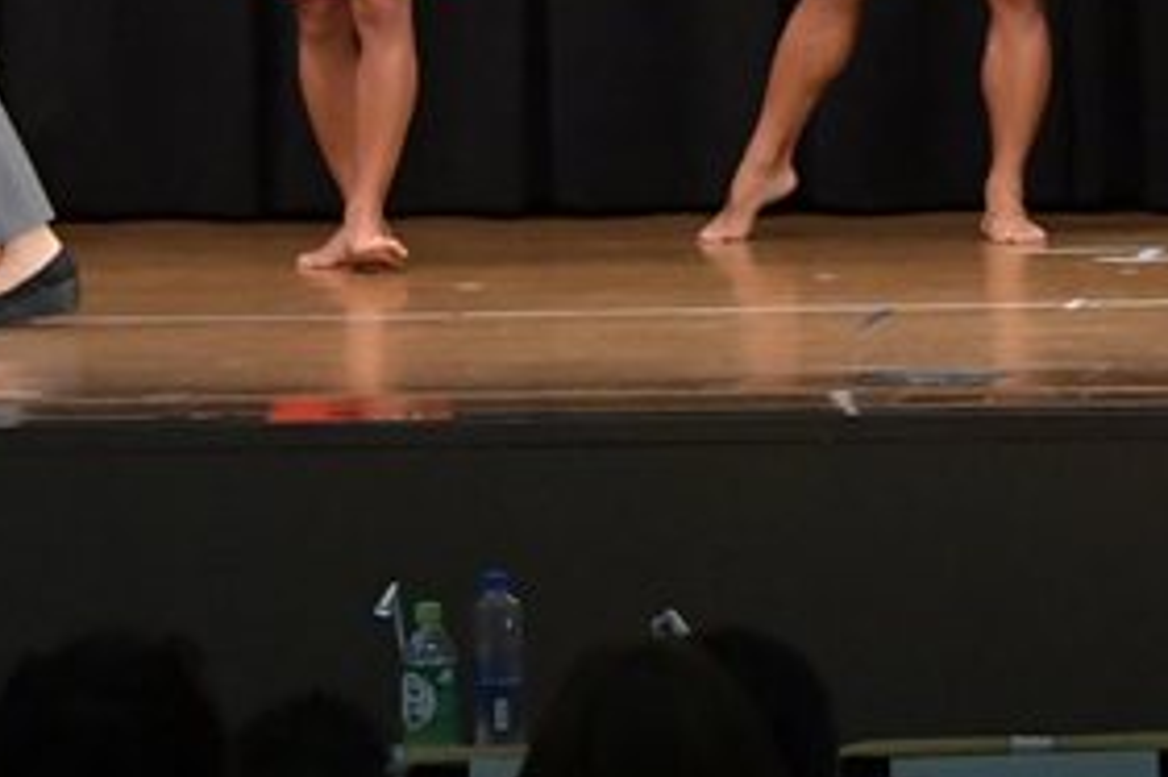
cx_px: 954
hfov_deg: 5.4
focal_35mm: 381
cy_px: -245
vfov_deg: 3.6
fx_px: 12354
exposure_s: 1/400
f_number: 5.6
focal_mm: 92
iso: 6400
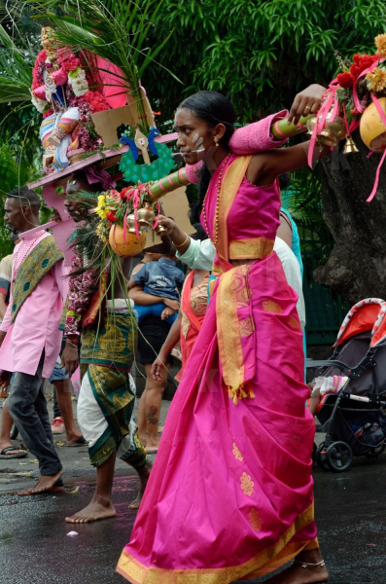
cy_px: 292
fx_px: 1212
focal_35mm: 75
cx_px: 193
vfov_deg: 27.1
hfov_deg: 18.1
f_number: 6.3
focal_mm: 50
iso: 200
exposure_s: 1/400
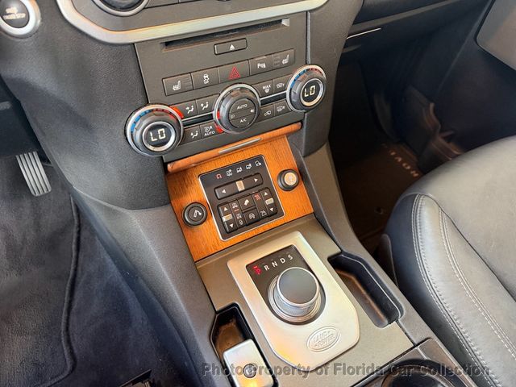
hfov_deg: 71.6
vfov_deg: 56.8
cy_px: 194
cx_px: 258
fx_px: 358
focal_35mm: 24
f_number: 1.78
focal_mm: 6.76
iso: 320
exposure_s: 1/50
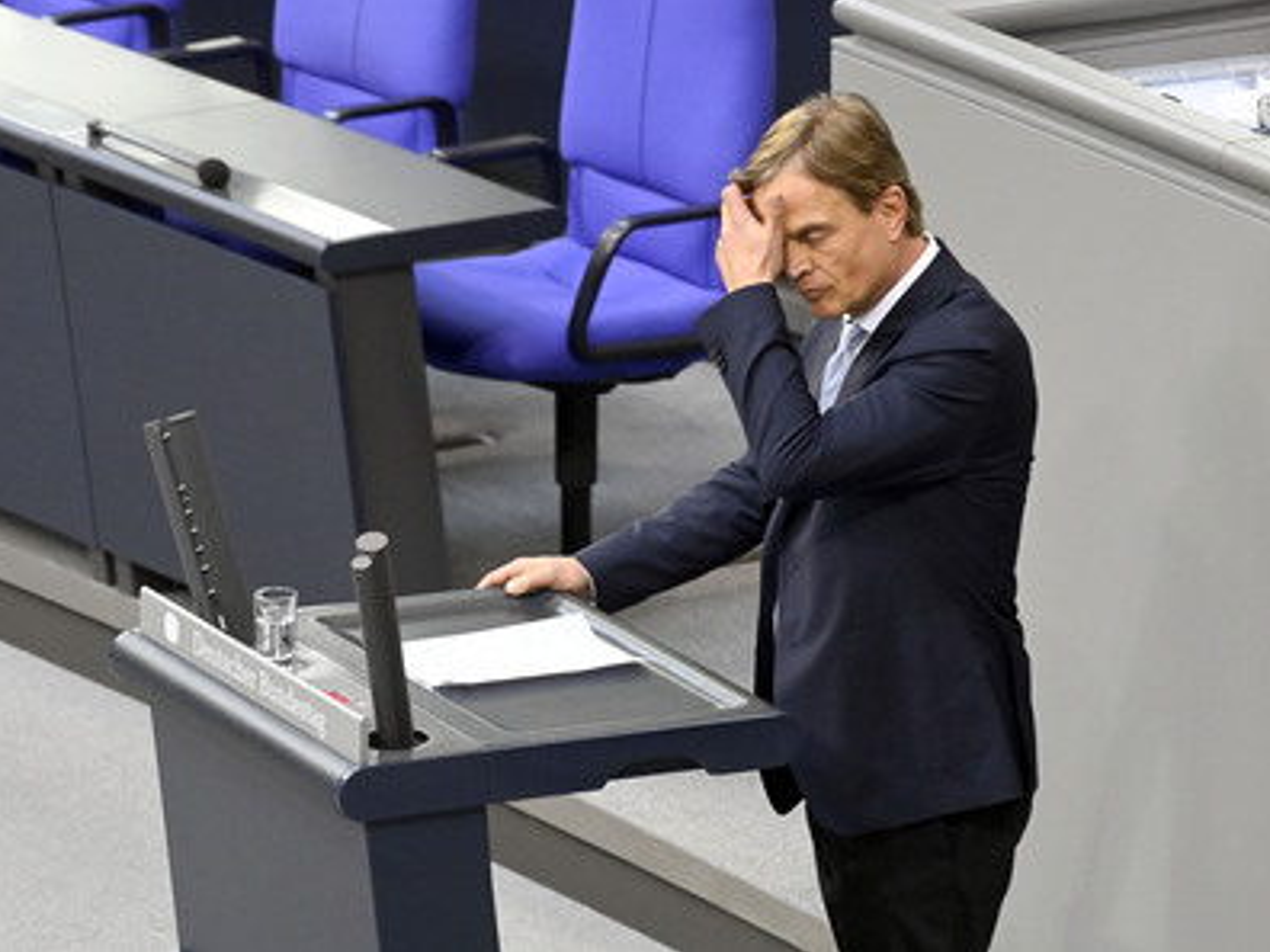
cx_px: 662
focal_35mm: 219
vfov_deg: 6.8
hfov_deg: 9.0
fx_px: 8035
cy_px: 474
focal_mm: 200
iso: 10000
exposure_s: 1/400
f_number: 5.6
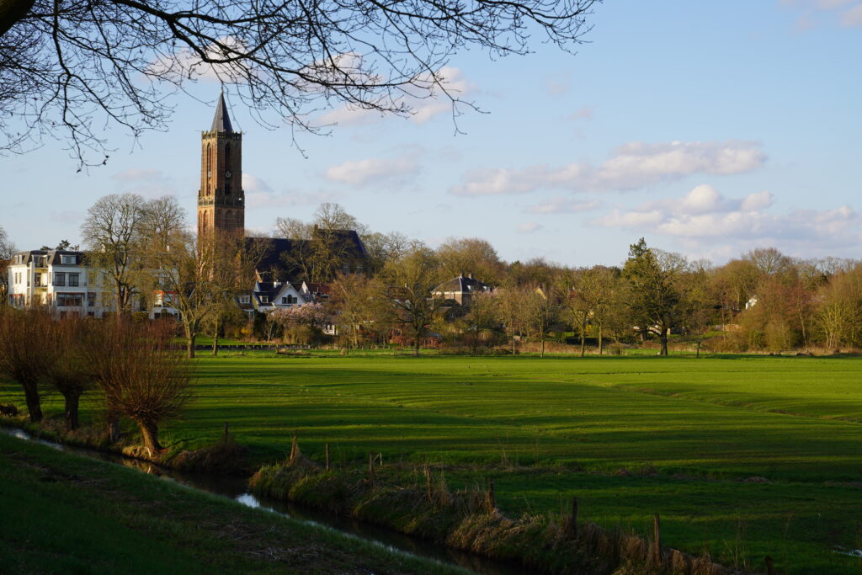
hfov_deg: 28.8
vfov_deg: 19.5
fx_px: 1676
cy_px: 288
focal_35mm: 70
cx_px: 431
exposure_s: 1/160
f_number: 8
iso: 100
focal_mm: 70
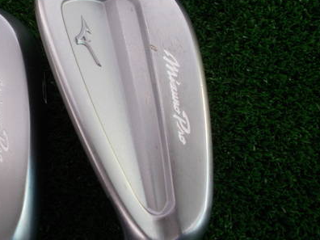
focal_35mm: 42
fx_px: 388
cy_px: 98
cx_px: 67
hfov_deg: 42.9
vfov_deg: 34.3
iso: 80
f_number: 3.2
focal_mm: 4.6
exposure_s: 1/50
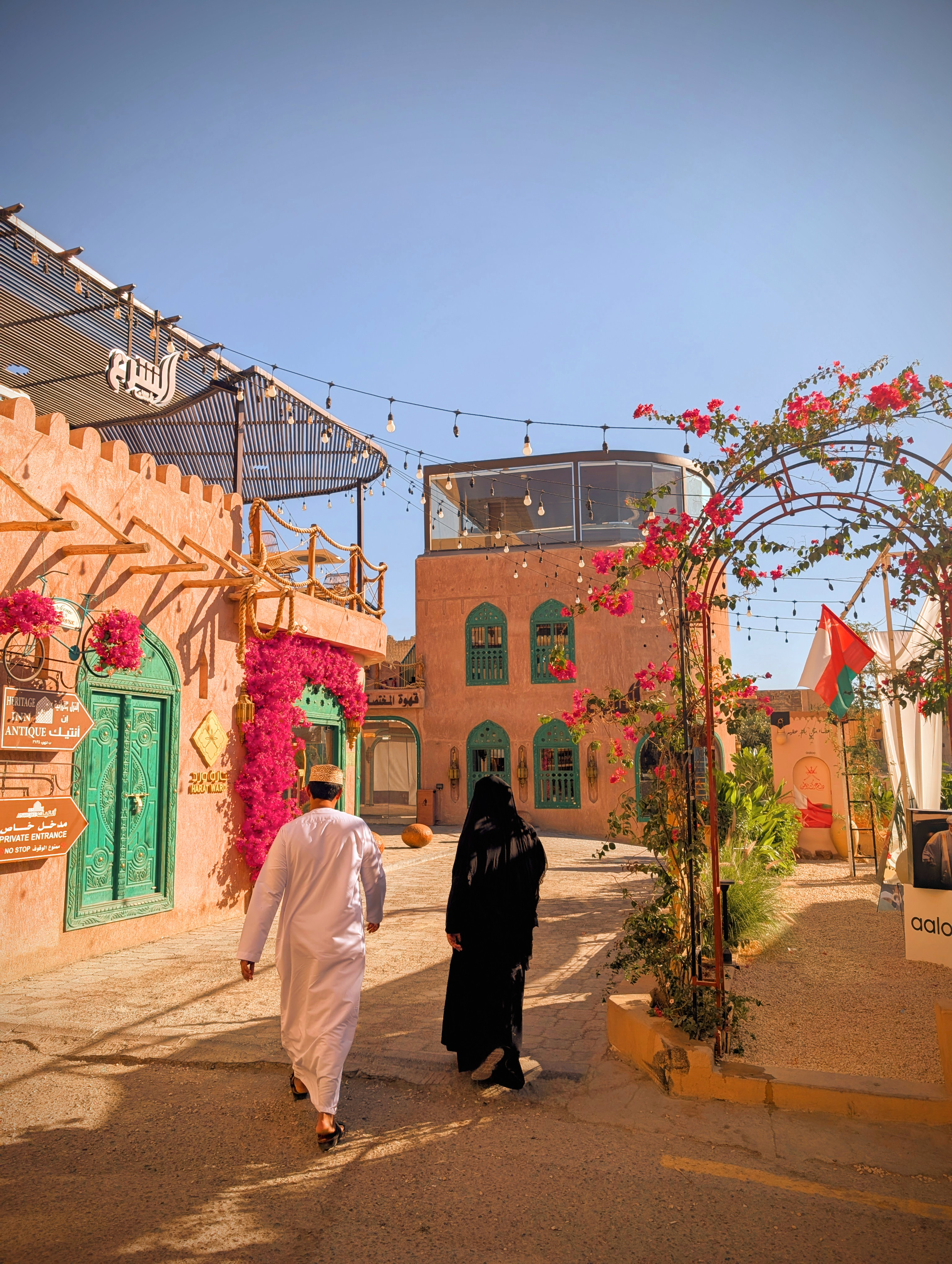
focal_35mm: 24
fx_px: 878
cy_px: 632
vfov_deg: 71.5
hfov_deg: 56.9
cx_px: 476
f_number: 1.68
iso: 20
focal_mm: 6.9
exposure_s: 1/1290
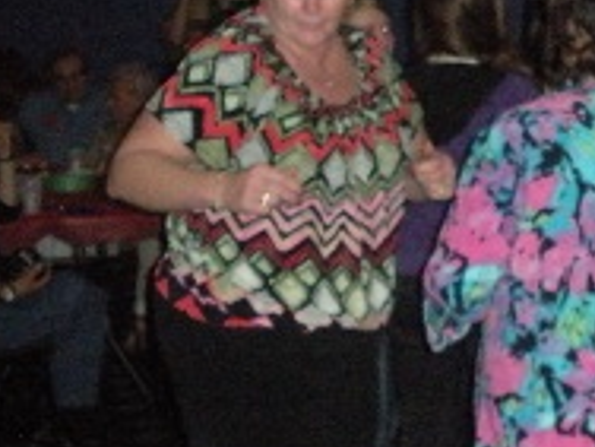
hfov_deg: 16.5
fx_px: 1977
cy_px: 136
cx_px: 703
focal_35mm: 115
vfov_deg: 12.9
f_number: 3.5
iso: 800
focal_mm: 6.3
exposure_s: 1/60
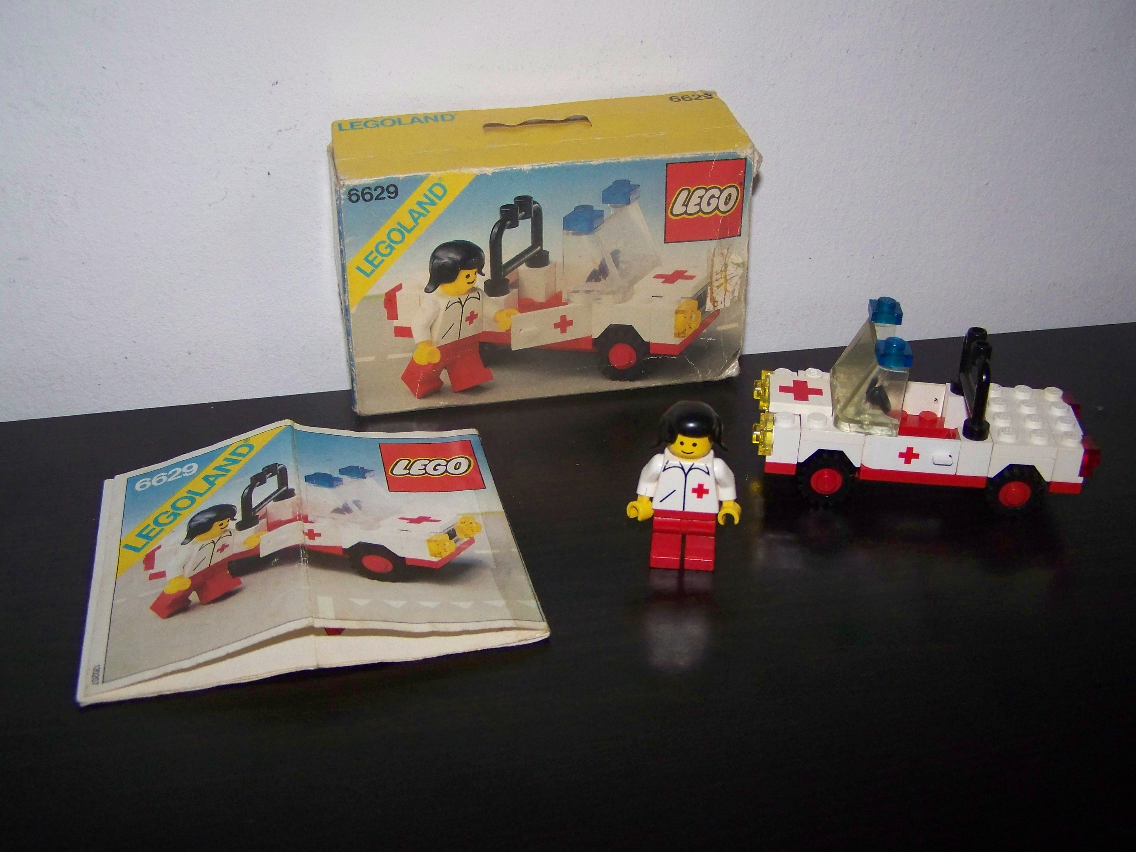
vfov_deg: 37.7
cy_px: 426
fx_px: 1247
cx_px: 568
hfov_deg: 49.0
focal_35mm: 38
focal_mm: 6.3
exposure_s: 1/30
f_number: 2.8
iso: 200
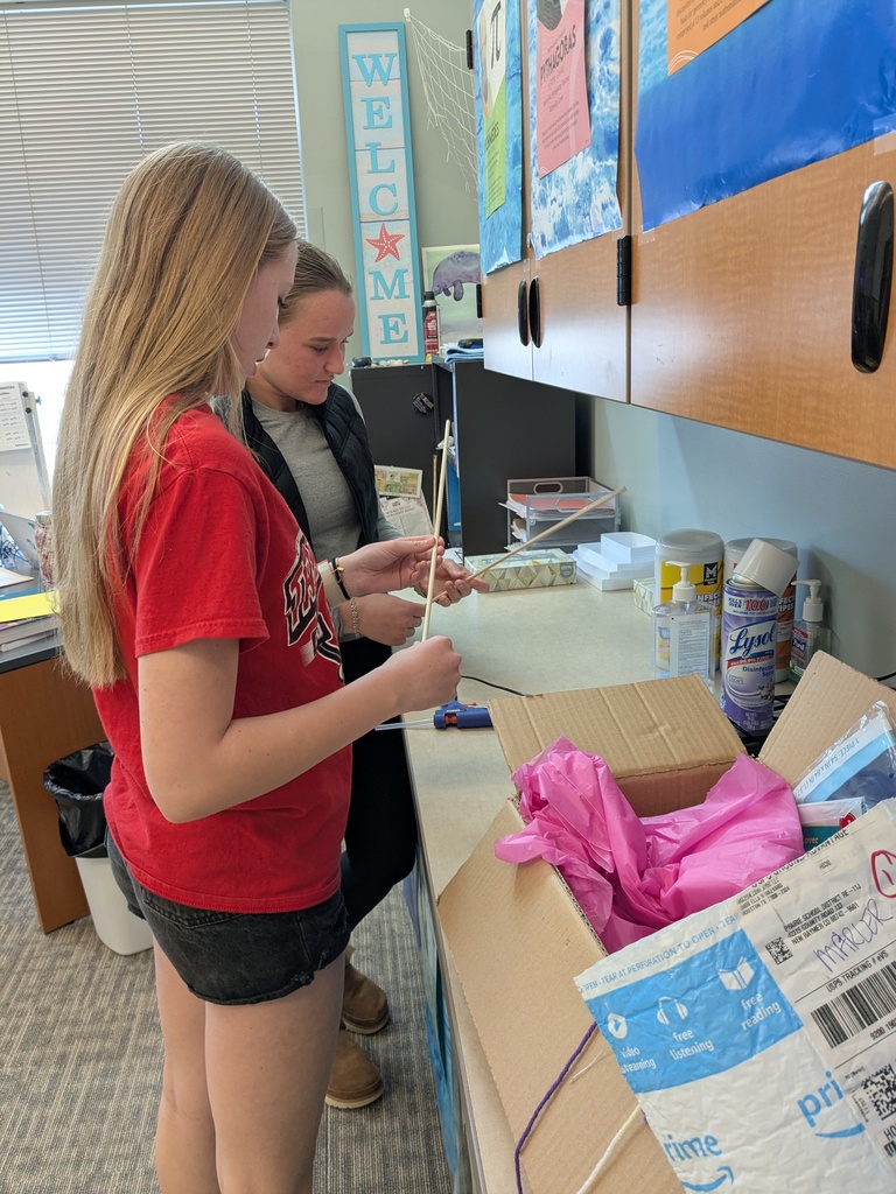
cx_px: 448
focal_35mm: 27
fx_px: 932
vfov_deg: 65.3
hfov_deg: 51.4
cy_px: 597
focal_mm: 4.38
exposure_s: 1/120
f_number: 1.73
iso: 141
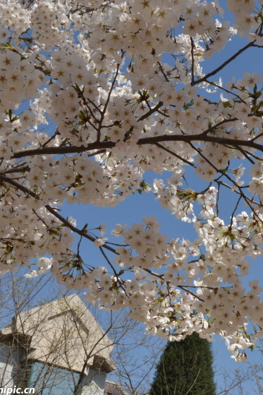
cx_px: 212
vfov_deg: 37.7
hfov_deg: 25.2
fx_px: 578
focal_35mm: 53
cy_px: 199
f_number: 20
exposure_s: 1/250
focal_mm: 23
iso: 450
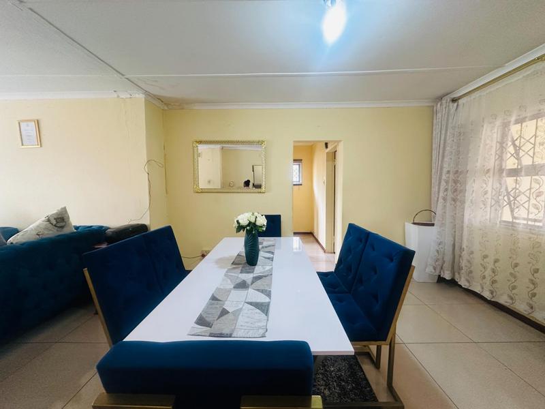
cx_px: 272
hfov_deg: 102.1
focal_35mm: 14
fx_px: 220
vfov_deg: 85.7
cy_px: 204
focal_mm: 2.22
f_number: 2.2
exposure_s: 1/50
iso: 400
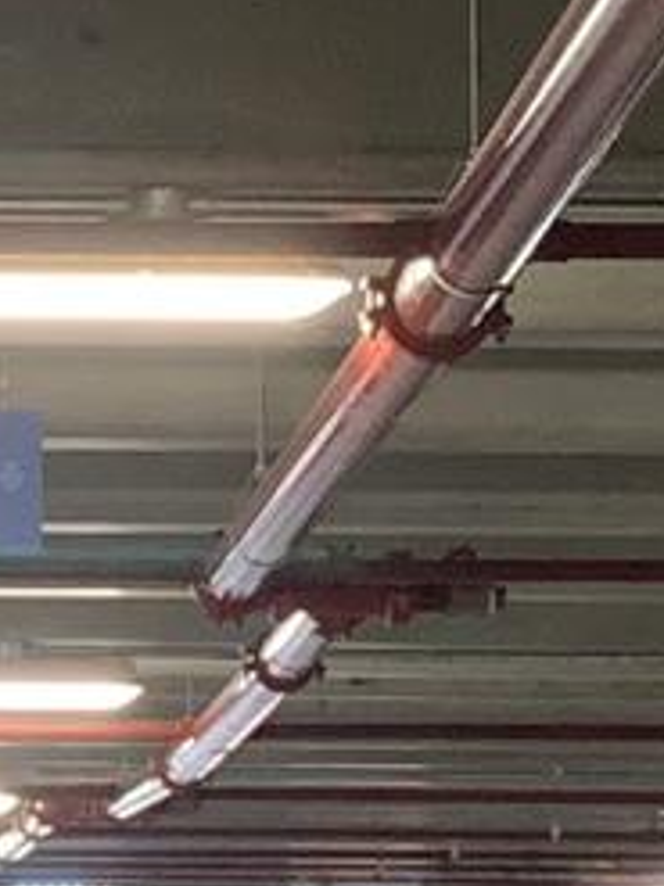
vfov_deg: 8.2
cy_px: 420
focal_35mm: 243
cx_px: -228
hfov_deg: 6.1
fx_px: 6220
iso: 200
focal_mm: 4.25
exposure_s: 1/50
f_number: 1.8
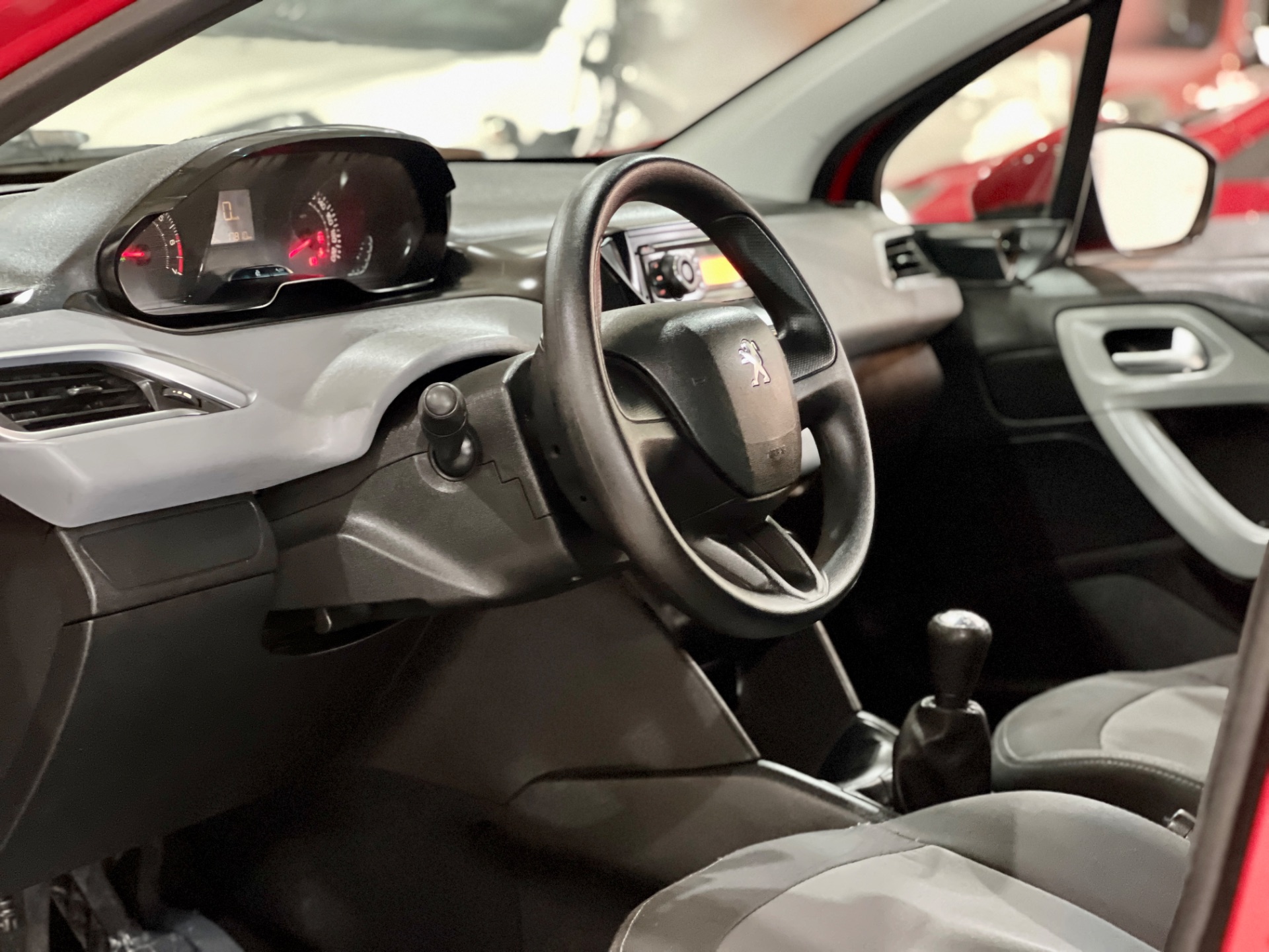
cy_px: 476
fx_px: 2823
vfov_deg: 19.1
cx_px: 634
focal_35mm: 77
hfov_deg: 25.3
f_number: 2.8
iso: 640
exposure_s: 1/15
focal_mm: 9
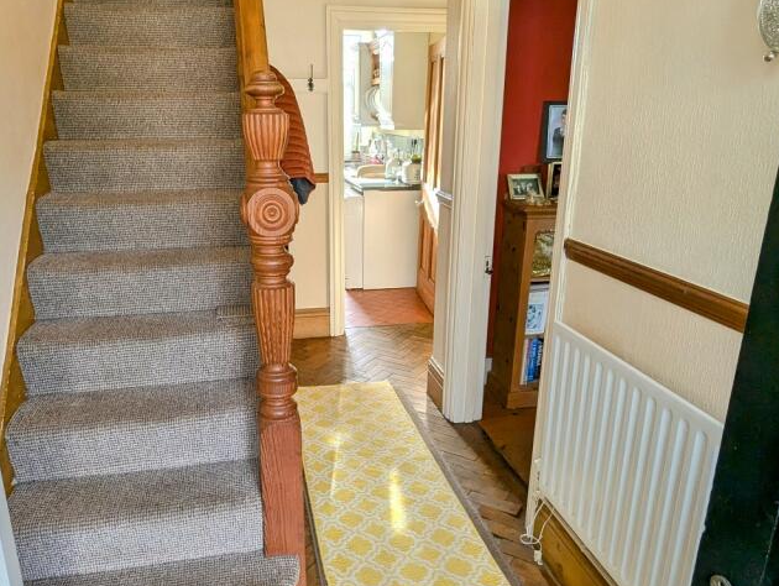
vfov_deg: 53.1
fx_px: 586
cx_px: 355
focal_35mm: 26
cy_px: 305
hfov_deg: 67.1
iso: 90
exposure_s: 1/139
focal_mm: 2.35
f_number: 2.2
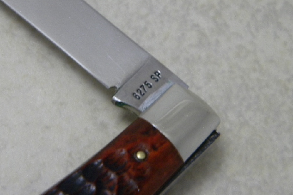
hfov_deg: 10.8
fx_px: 1554
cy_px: 88
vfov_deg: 7.2
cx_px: 146
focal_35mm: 191
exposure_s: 1/22.3
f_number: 5.2
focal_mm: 33.1
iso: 400
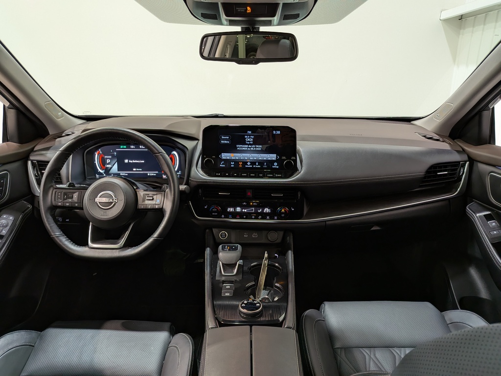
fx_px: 347
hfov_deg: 71.6
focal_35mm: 24
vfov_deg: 56.8
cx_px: 250
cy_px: 188
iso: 48
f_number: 1.7
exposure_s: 1/24
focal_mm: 4.53
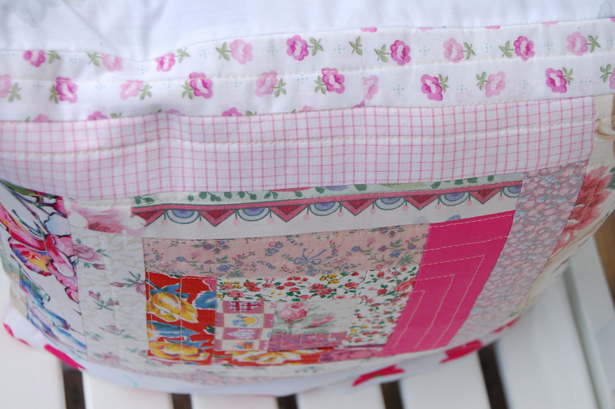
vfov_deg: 18.1
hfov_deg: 27.0
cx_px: 308
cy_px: 204
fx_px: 1280
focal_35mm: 75
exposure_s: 1/160
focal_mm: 50
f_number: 6.3
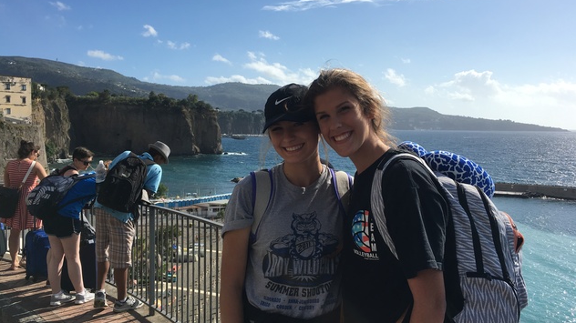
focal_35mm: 32
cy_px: 148
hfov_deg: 61.0
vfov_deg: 36.6
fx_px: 489
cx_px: 287
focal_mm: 4.15
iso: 25
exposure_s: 1/1972
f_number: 2.2
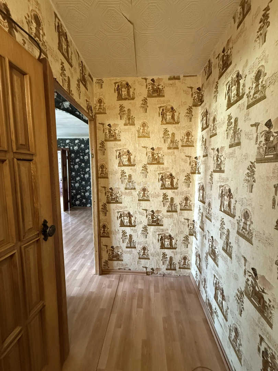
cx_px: 139
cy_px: 186
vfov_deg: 102.1
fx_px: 150
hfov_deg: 85.7
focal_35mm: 14
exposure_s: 1/50
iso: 800
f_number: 2.2
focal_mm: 2.22
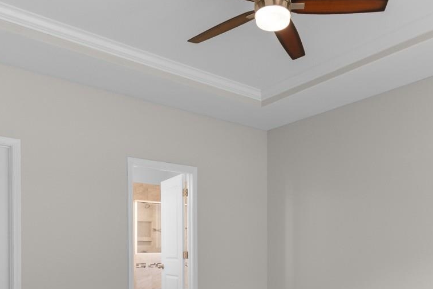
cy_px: 238
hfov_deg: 58.1
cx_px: 268
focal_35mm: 32
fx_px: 385
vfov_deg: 39.3
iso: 100
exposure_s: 1/2
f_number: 4.5
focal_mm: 10
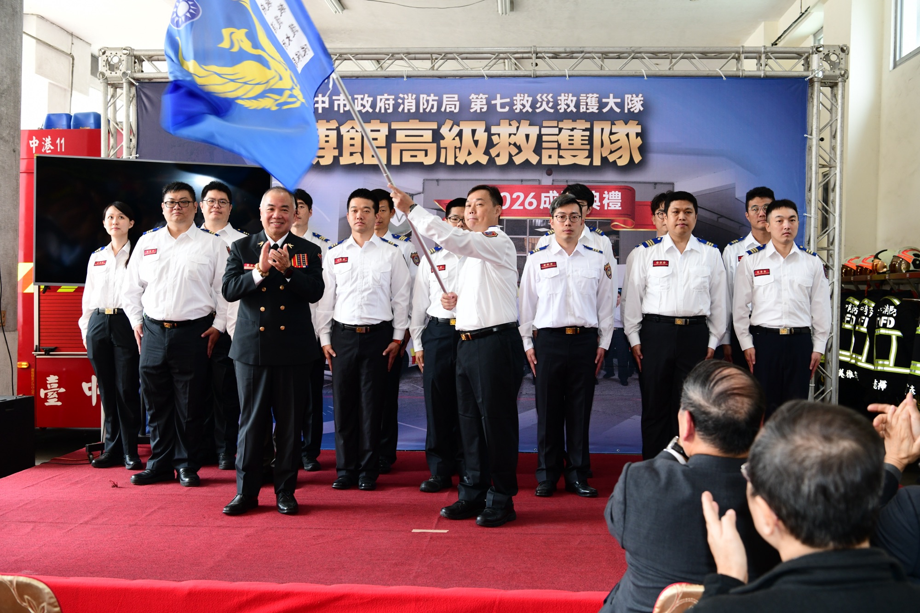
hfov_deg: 48.5
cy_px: 306
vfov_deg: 33.4
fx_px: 1022
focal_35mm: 40
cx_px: 460
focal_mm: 40
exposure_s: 1/100
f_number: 5.6
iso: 1000
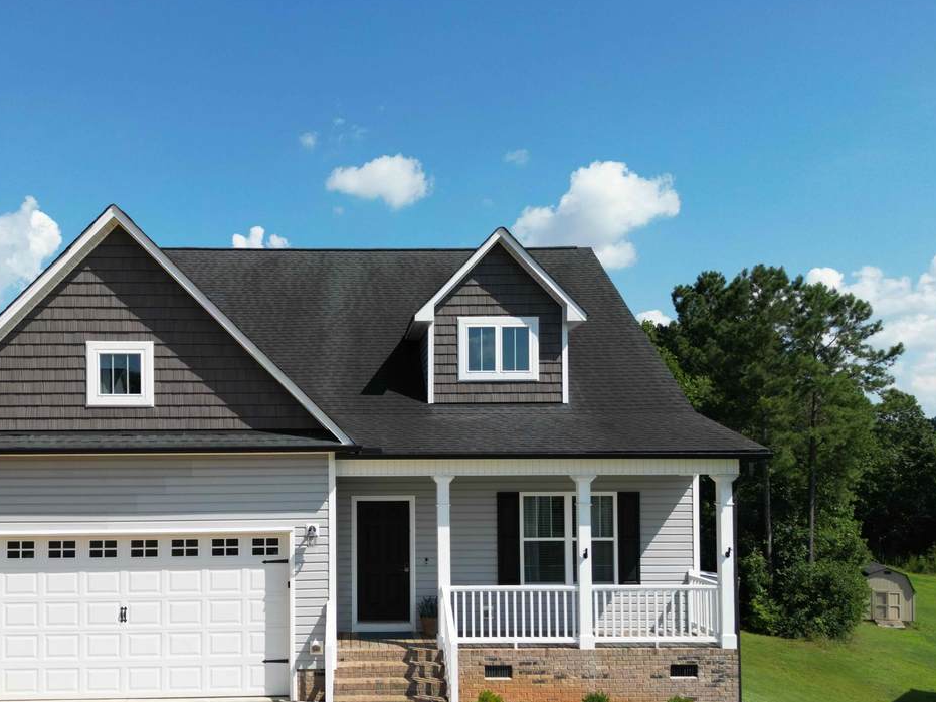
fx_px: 892
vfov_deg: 42.4
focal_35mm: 33
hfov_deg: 54.9
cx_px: 371
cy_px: 460
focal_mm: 6.72
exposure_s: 1/3200
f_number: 1.7
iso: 130
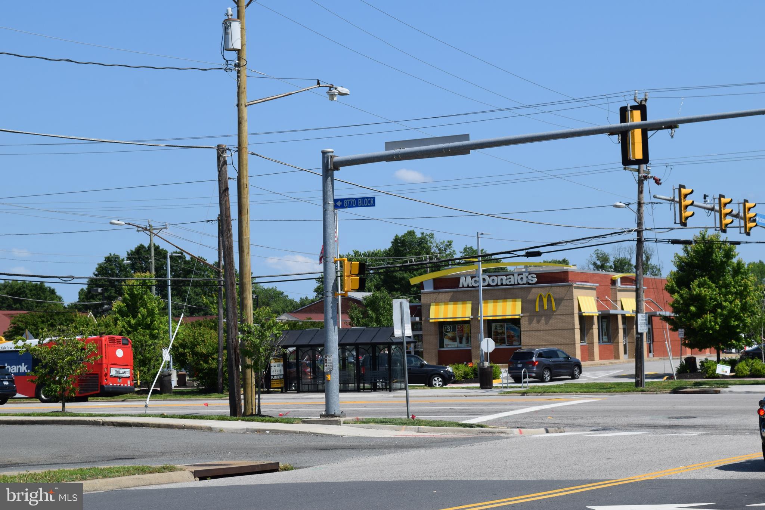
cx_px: 382
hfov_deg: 24.6
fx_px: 1753
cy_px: 255
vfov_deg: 16.6
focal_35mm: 82
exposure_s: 1/400
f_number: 10
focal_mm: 55
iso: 200
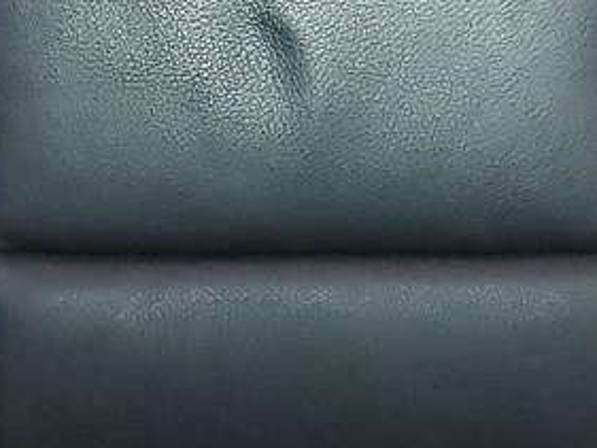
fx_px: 2554
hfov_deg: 13.3
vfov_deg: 9.9
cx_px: 212
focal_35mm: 148
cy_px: -121
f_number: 1.5
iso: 346
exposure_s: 1/50
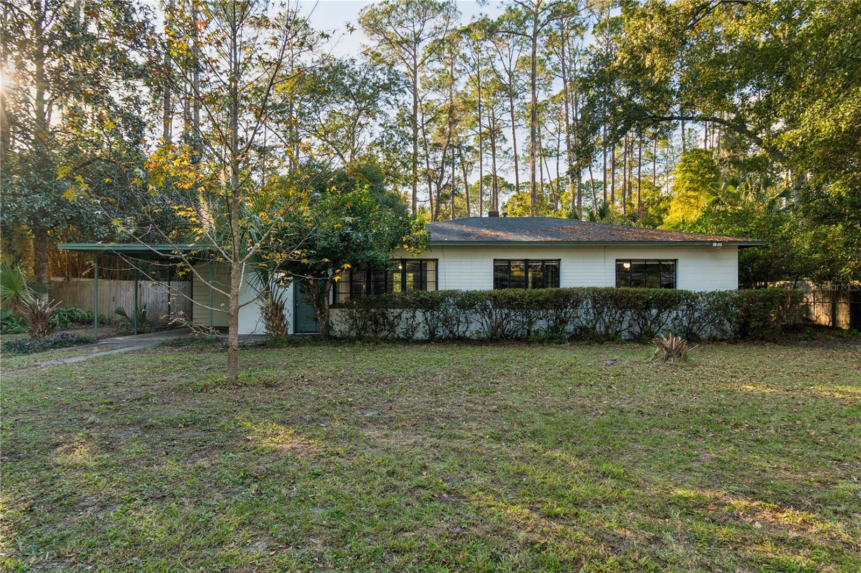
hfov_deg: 86.9
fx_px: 454
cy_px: 286
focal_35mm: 19
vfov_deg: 64.5
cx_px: 430
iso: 200
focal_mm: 13
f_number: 8
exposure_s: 1/15
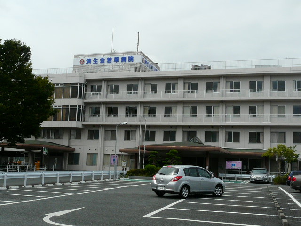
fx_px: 391
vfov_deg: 32.2
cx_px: 150
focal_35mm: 45
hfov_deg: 42.1
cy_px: 113
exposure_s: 1/400
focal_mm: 4.6
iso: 100
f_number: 6.3
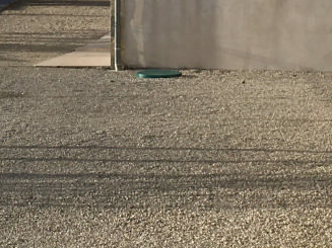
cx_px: 113
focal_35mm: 142
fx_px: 1361
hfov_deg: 13.9
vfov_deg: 10.3
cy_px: -7
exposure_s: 1/1876
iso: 25
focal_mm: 4.15
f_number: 2.2
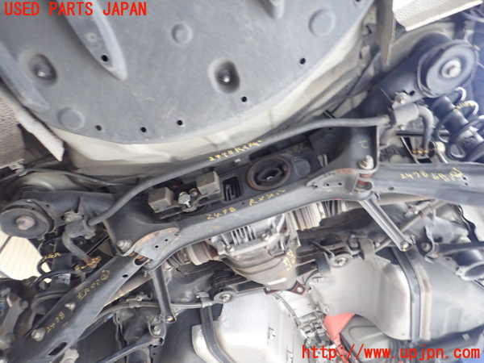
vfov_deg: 54.9
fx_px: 350
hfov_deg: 69.4
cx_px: 242
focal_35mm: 25
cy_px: 182
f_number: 2
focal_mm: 4.5
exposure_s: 1/30
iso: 640
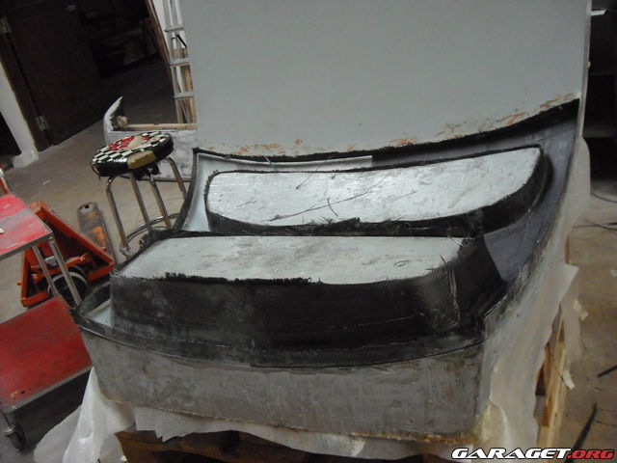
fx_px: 659
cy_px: 232
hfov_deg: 50.1
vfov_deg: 38.7
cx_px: 308
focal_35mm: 37
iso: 640
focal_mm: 6.2
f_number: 2.7
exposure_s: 1/50
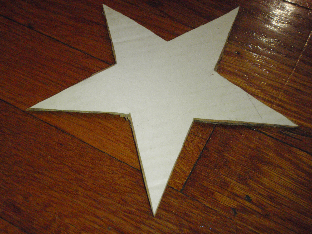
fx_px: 324
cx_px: 156
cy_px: 117
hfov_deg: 51.4
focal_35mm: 36
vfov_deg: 39.7
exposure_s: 1/50
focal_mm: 6.53
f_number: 4.1
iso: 800
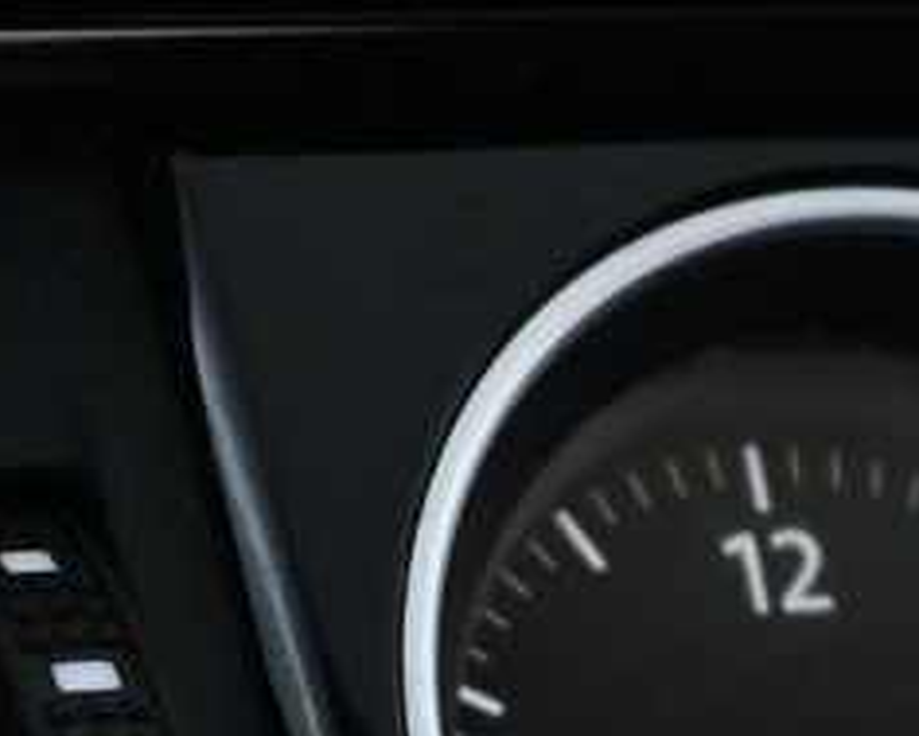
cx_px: 806
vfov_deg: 5.7
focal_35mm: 266
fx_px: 7227
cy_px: 1231
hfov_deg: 7.3
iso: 1600
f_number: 4.5
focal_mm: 27.5
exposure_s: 1/40
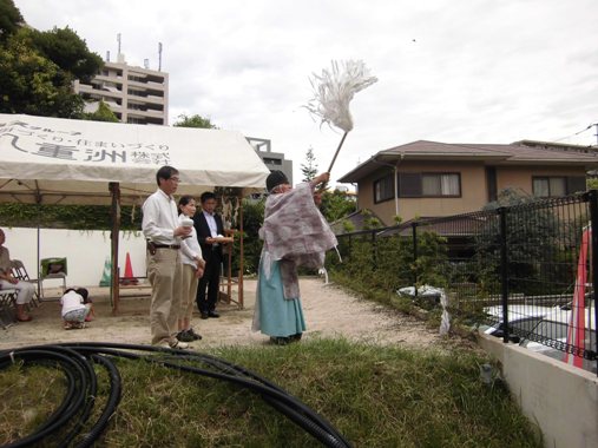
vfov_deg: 53.0
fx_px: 449
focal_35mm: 26
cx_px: 299
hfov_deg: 67.3
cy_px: 224
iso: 100
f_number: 7.9
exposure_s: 1/160
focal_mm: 4.7
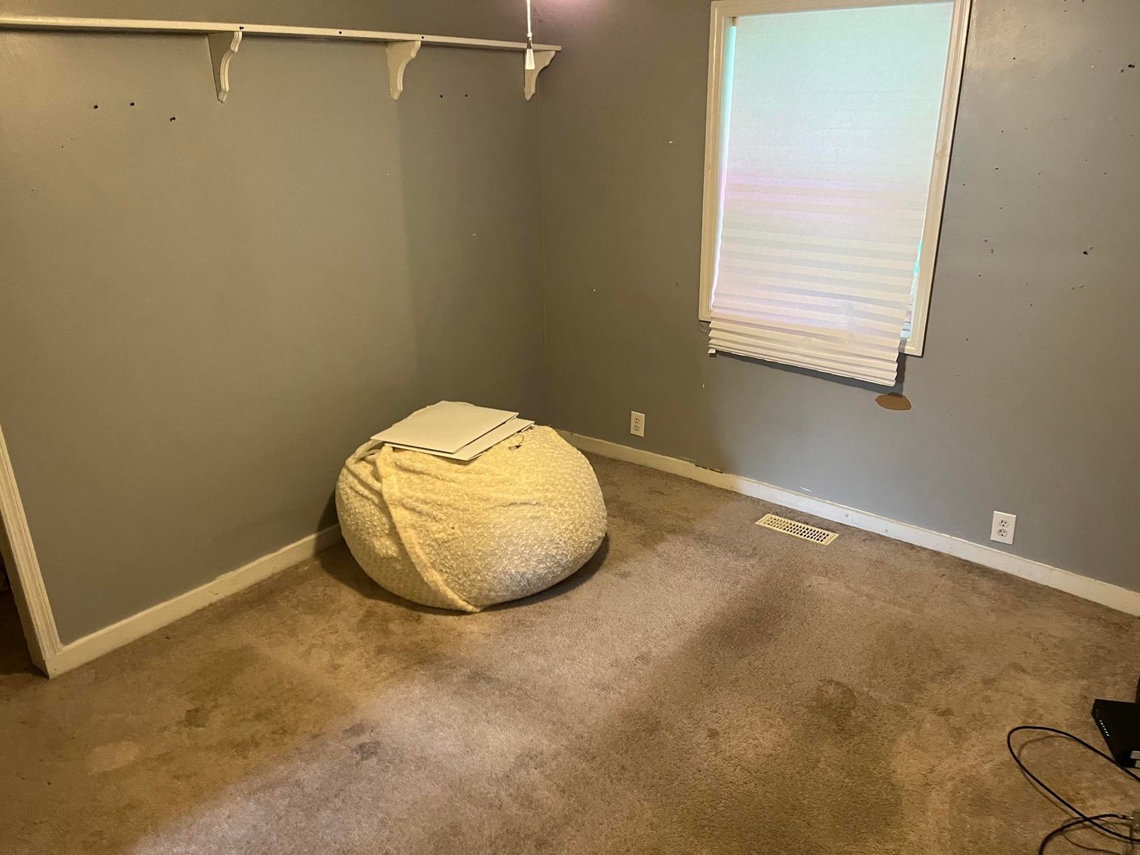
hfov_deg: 67.3
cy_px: 428
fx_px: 856
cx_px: 570
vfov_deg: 53.1
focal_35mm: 26
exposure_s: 1/60
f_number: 1.6
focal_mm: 5.1
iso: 400
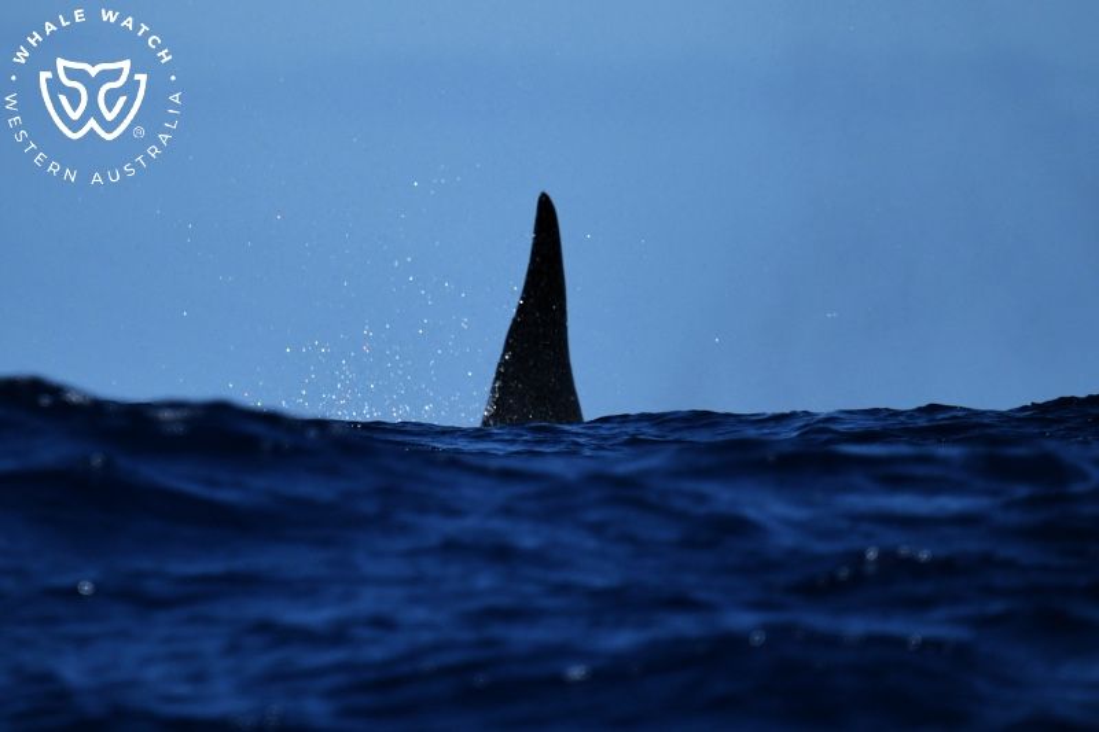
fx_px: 18312
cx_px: 550
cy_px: 366
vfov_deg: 2.3
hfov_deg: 3.4
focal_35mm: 600
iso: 800
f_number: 6.3
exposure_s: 1/8000
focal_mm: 600
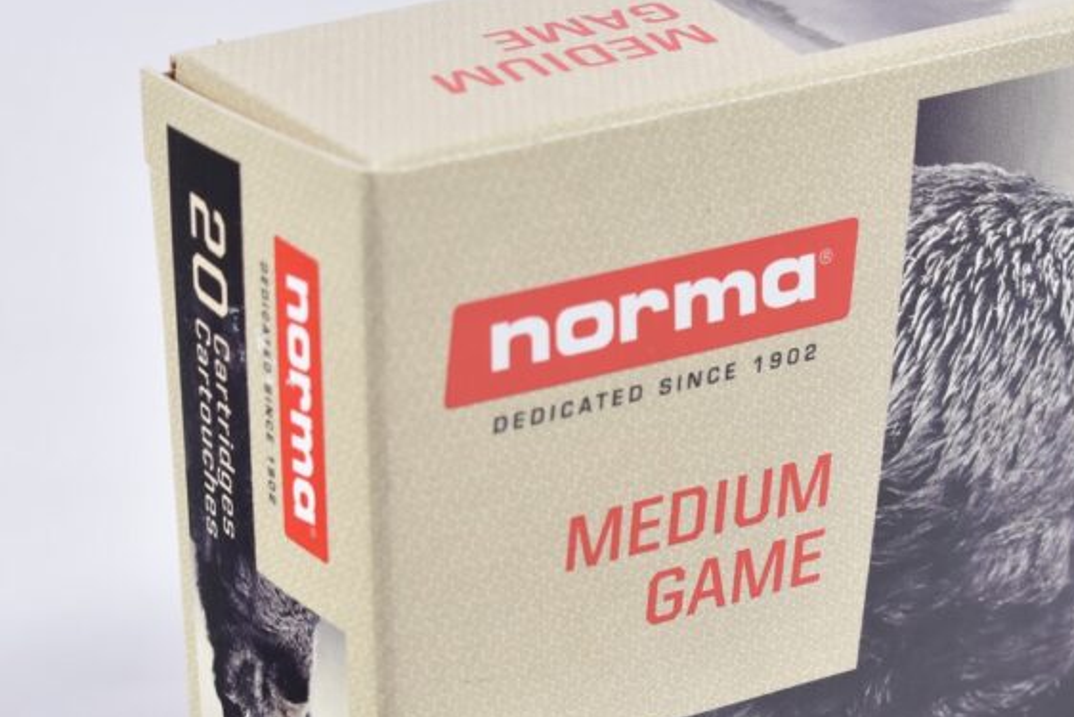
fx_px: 5254
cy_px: 482
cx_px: 994
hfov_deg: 11.6
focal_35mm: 176
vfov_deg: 7.8
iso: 640
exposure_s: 1/50
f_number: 5.6
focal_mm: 55
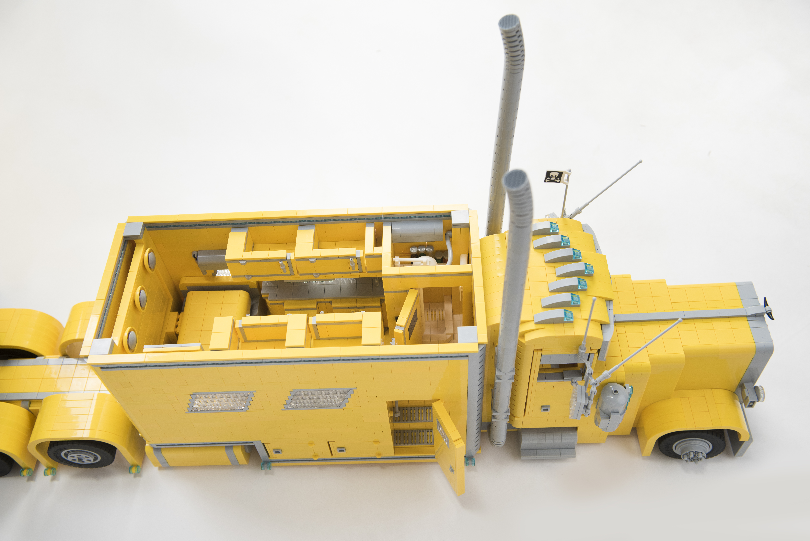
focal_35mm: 35
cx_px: 405
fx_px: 788
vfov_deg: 37.9
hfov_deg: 54.4
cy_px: 270
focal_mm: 35
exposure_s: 1/60
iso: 200
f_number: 5.6
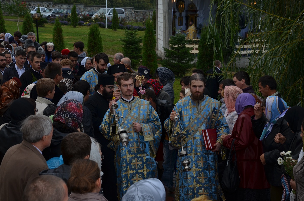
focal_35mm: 78
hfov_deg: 26.0
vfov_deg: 17.4
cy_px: 100
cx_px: 152
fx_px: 657
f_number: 7.1
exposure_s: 1/200
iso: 200
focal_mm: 52
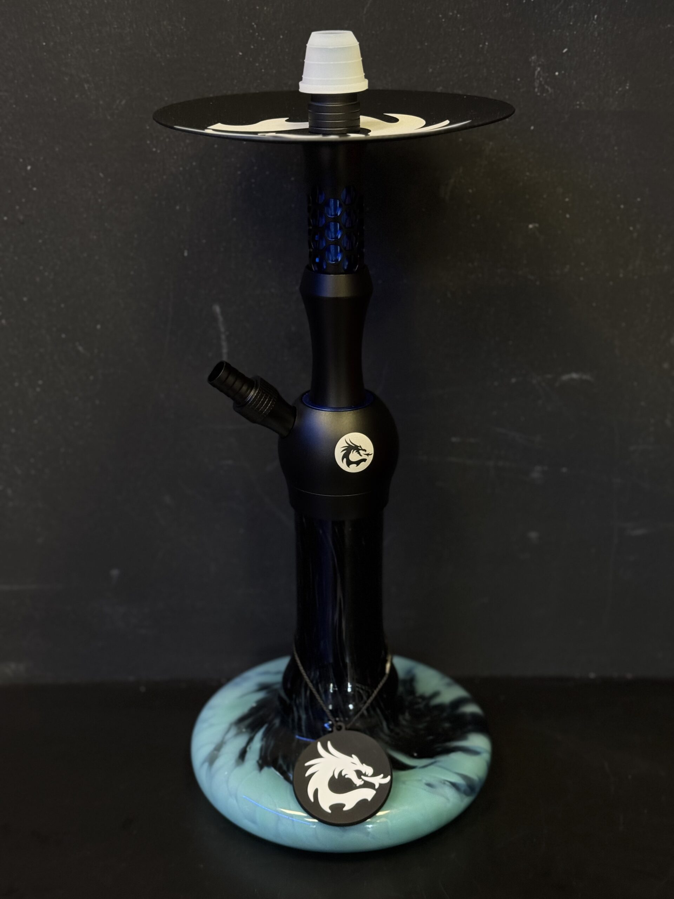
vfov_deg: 39.7
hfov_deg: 30.3
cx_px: 337
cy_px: 450
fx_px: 1246
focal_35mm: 48
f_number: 1.78
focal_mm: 6.76
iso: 320
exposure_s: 1/40
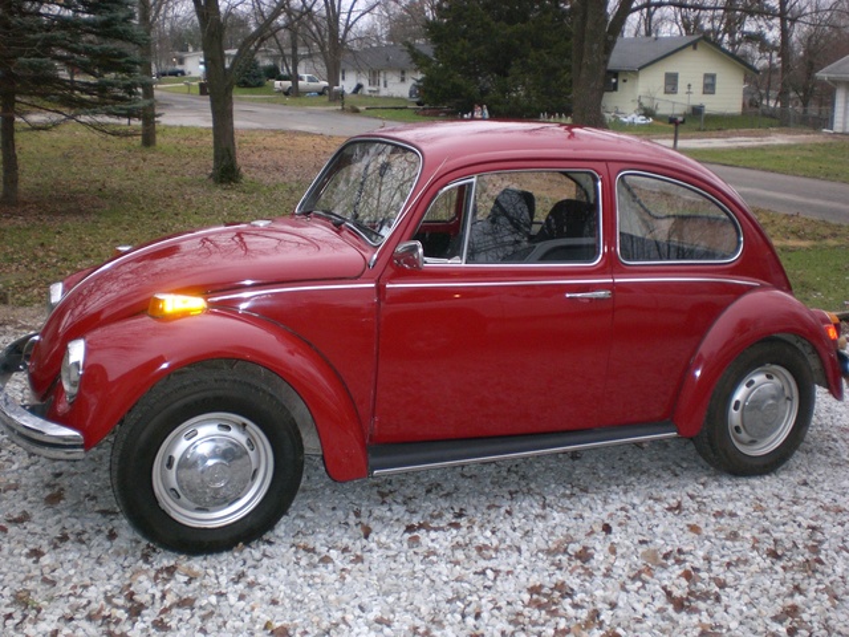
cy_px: 318
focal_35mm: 38
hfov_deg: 49.0
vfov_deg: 37.7
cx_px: 424
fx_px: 932
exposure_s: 1/60
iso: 200
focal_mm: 6.3
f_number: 3.1
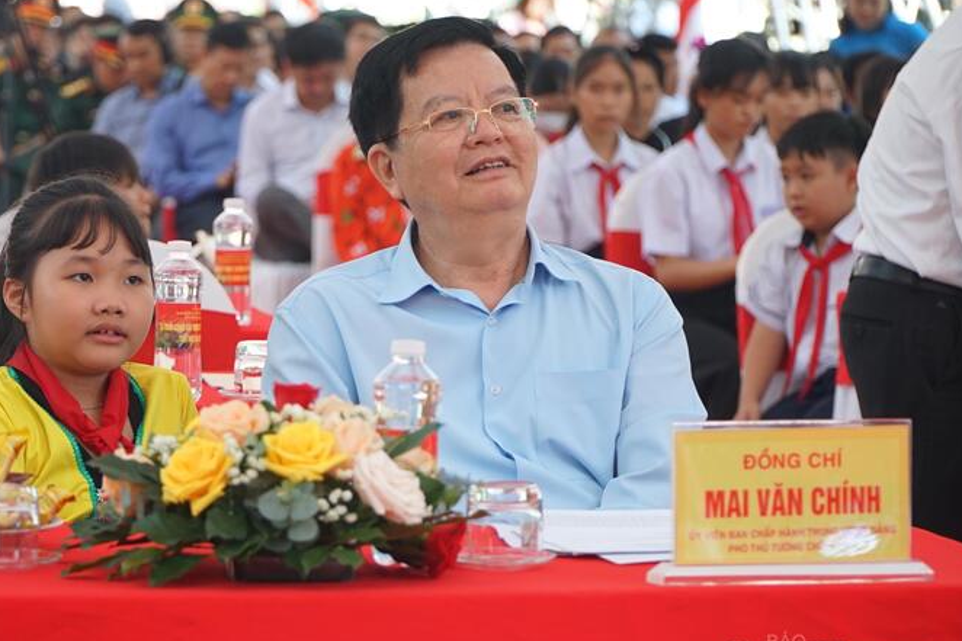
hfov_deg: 13.2
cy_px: 323
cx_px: 387
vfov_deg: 8.8
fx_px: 4167
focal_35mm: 156
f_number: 4
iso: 400
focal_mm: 86
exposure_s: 1/160
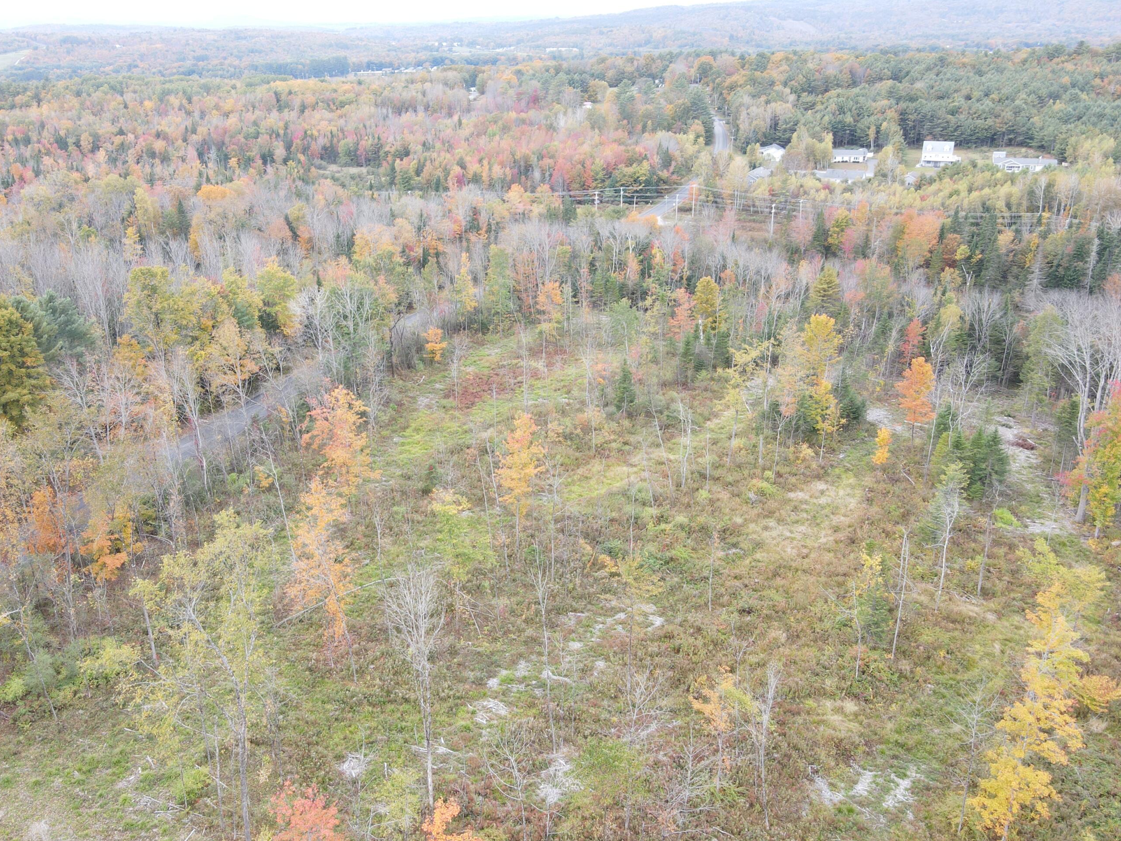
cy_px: 371
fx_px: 907
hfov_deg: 63.3
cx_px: 497
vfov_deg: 49.6
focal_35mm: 28
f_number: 2.8
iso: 100
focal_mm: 4.5
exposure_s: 1/50
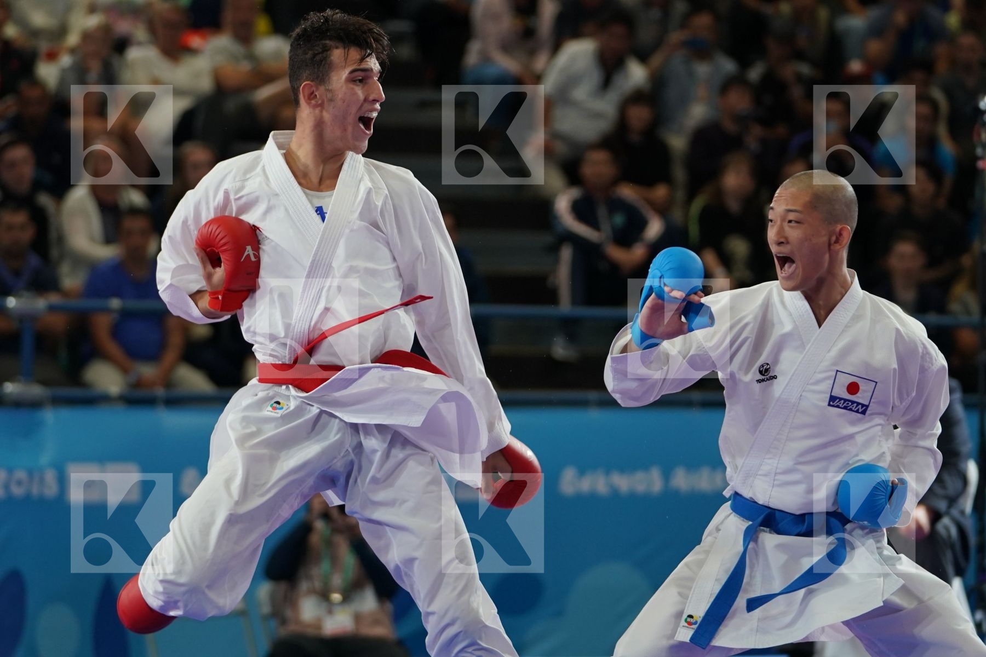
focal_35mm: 184
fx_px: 5039
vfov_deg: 7.5
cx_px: 493
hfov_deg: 11.2
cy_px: 328
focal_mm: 123
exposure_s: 1/1000
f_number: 2.8
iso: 1250
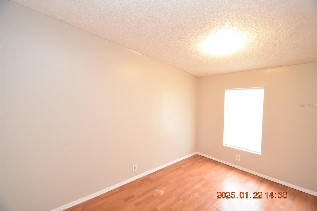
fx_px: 132
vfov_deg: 77.3
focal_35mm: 15
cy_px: 106
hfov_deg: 100.4
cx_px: 158
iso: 1100
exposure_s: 1/60
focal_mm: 10
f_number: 3.5
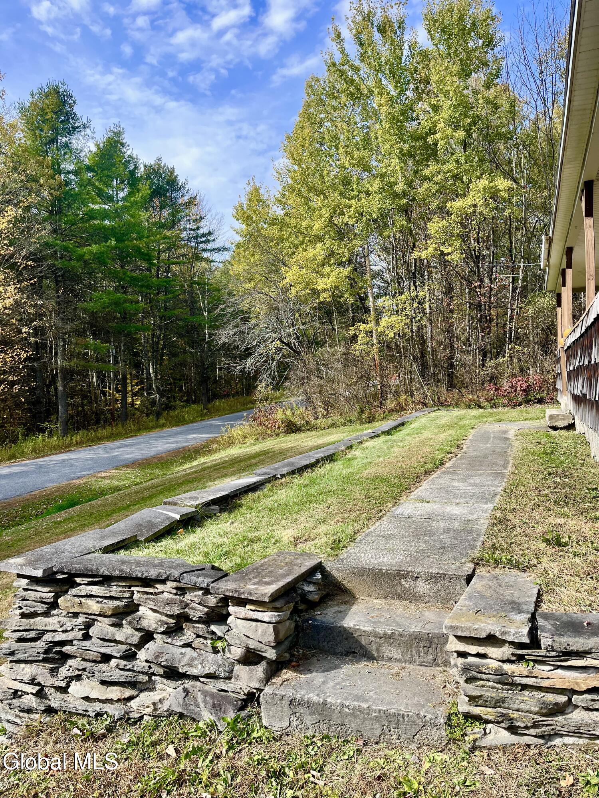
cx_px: 300
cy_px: 399
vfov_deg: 67.3
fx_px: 600
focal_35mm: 26
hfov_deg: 53.1
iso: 50
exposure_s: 1/1238
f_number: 1.6
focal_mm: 5.1
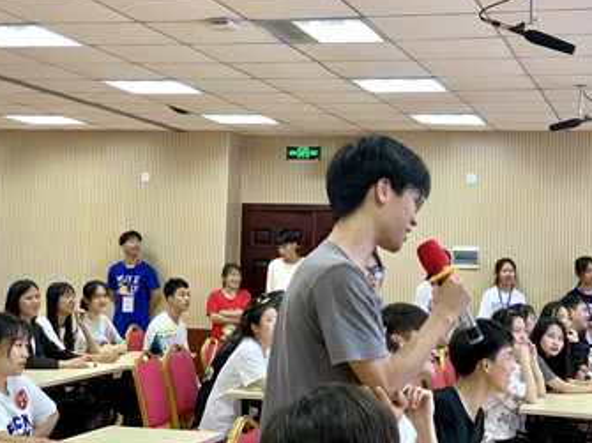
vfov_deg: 21.3
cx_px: 343
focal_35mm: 69
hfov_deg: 28.1
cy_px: 214
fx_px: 1180
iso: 200
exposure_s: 1/60
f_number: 2.4
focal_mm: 6
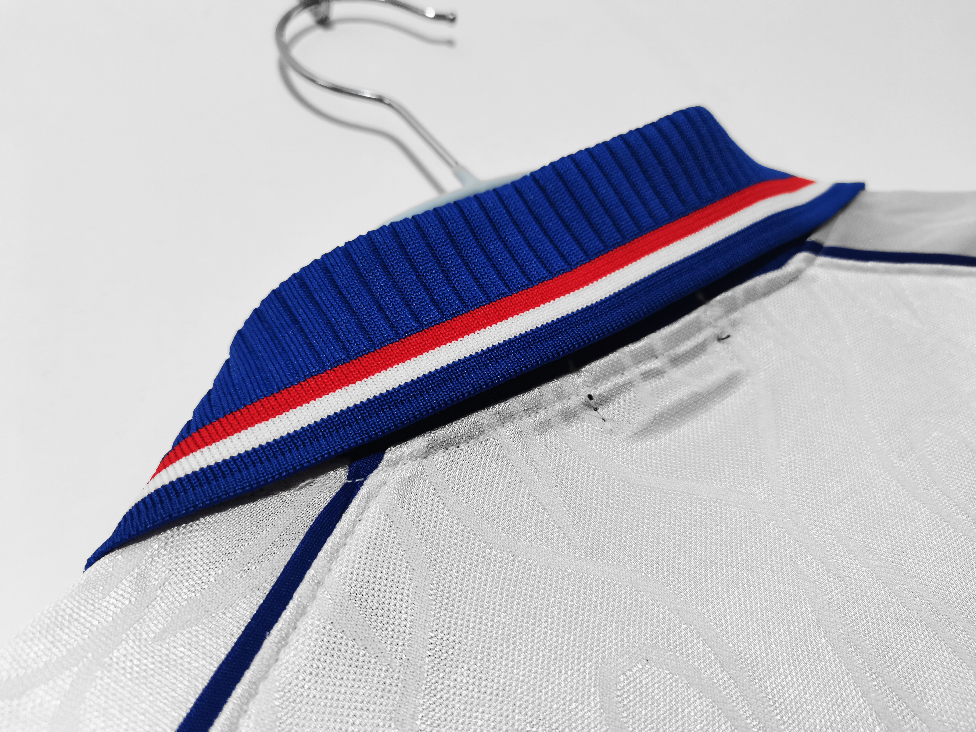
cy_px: 366
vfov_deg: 53.1
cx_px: 488
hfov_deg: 67.3
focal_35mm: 26
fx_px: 733
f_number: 1.8
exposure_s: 1/100
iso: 400
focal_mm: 5.58
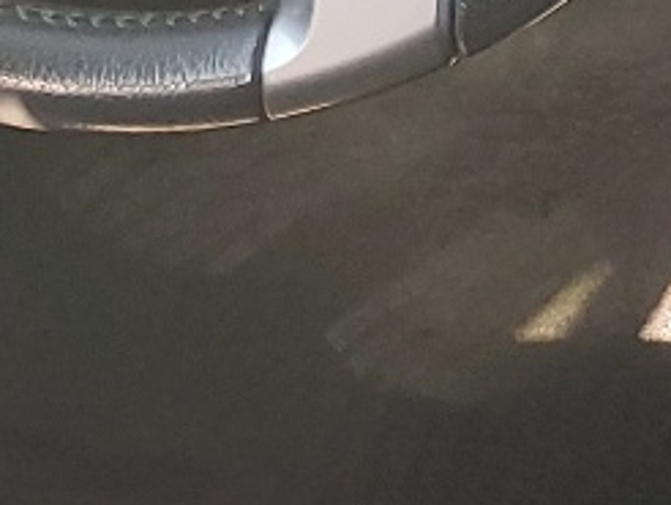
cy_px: -123
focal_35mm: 169
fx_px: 3279
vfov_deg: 8.7
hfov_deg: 10.6
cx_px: 1397
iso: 71
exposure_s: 1/120
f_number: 1.5
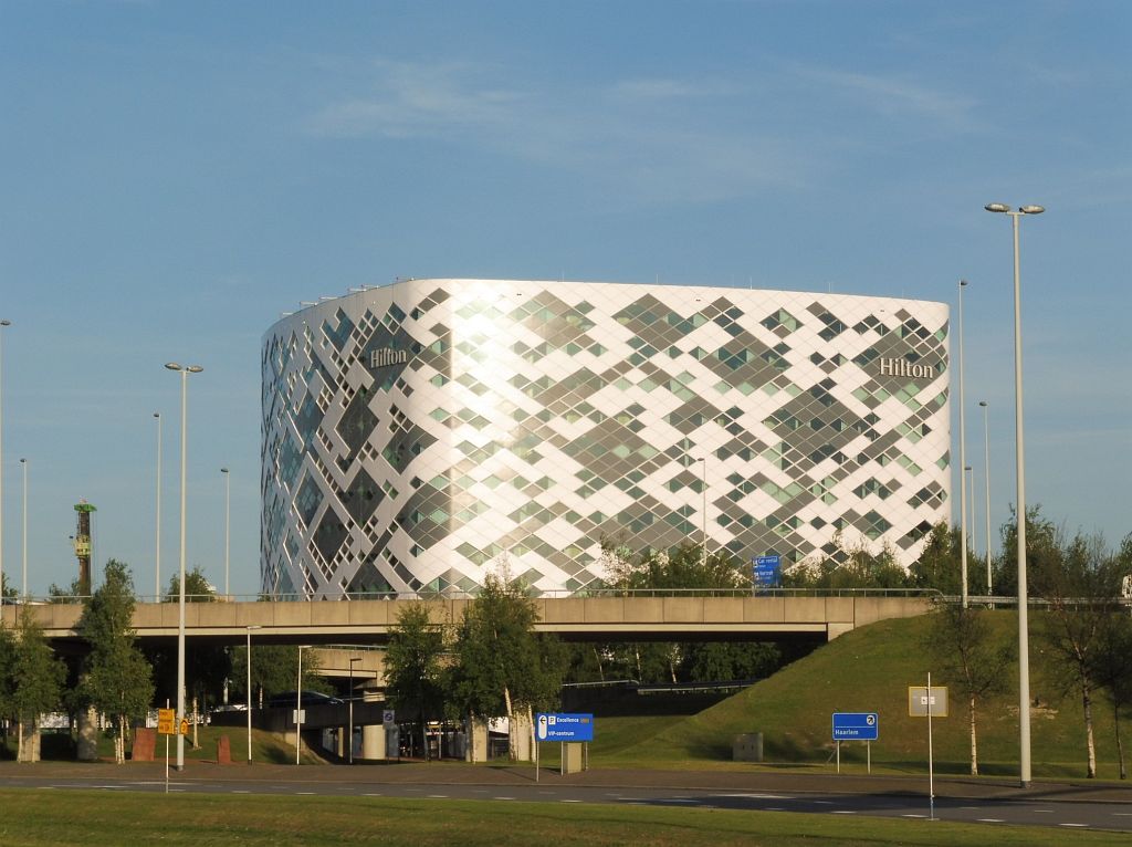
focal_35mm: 109
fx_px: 3561
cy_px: 424
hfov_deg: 18.1
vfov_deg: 13.6
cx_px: 566
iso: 100
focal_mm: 19.4
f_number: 7.1
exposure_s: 1/400
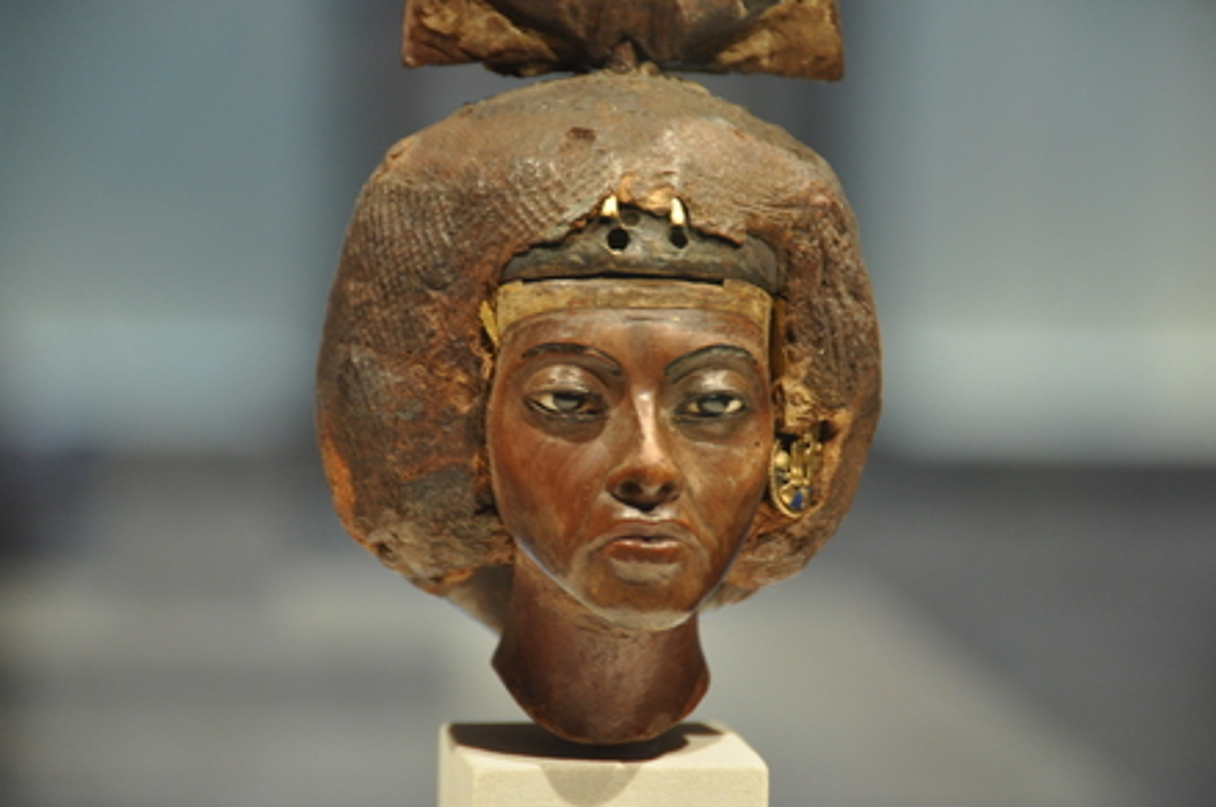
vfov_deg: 4.6
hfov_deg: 6.9
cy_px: 404
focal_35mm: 300
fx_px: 10118
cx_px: 608
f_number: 5.6
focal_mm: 200
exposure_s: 1/40
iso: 1000
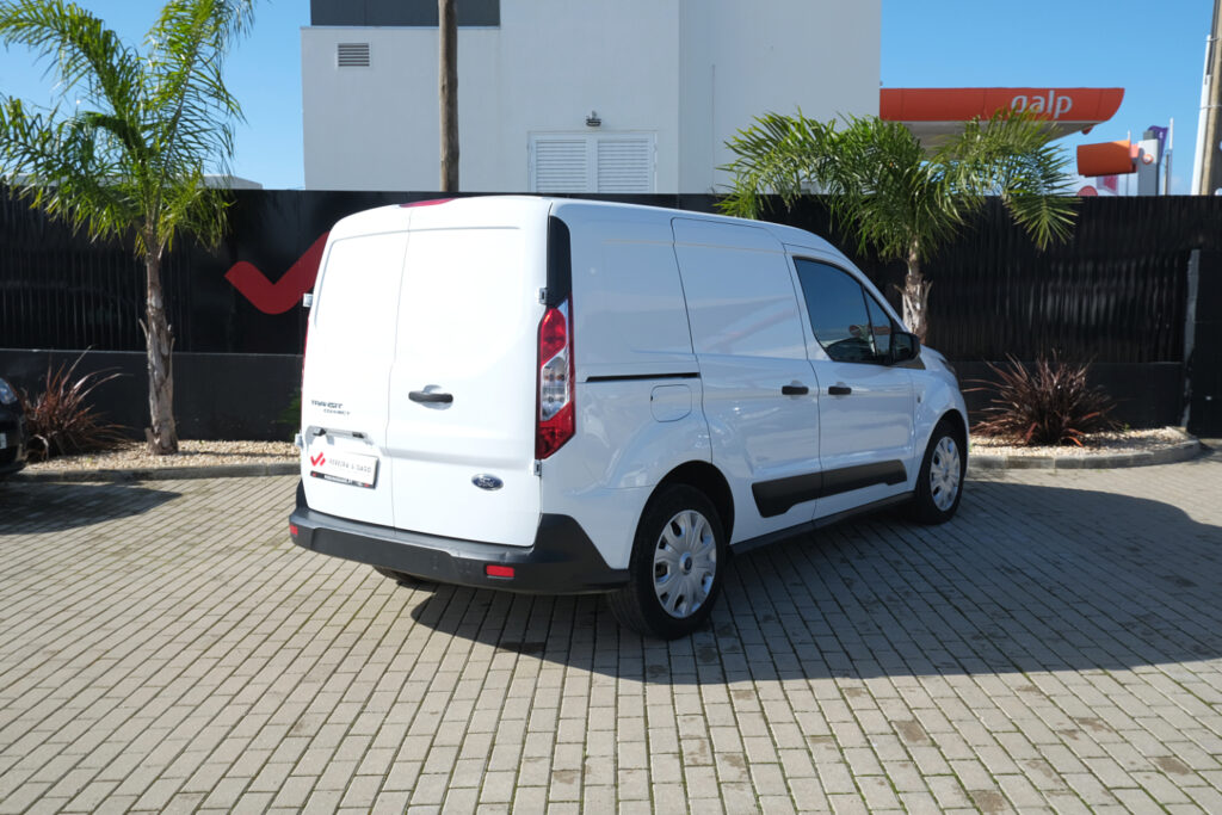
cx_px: 611
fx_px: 1052
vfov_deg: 42.3
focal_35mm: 31
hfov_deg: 60.3
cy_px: 408
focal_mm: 20.9
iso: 160
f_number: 9
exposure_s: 1/180
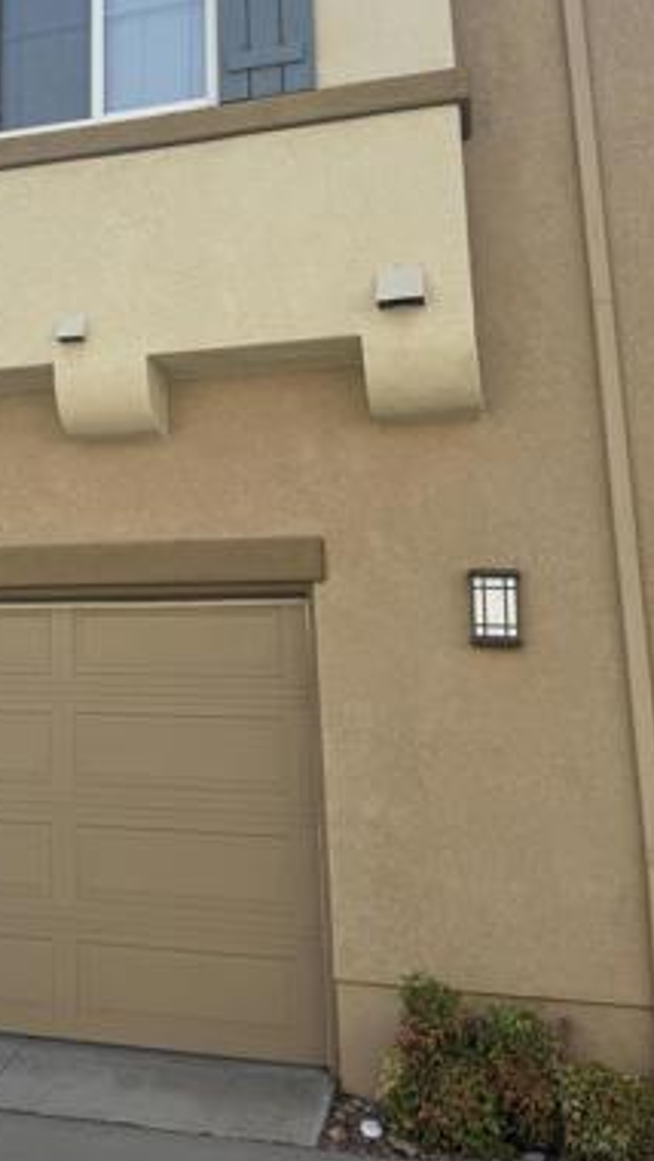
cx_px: -70
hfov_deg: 25.2
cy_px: 409
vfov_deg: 45.8
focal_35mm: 44
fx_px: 1355
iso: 80
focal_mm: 6.76
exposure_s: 1/3279
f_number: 1.78
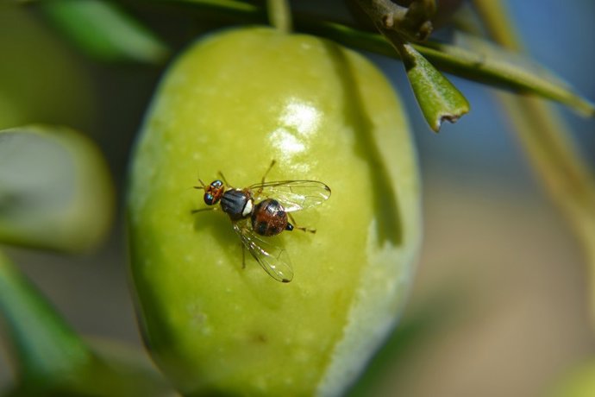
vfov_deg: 16.6
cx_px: 298
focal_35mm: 82
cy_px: 198
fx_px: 1363
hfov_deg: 24.6
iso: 100
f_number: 8
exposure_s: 1/250
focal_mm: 55
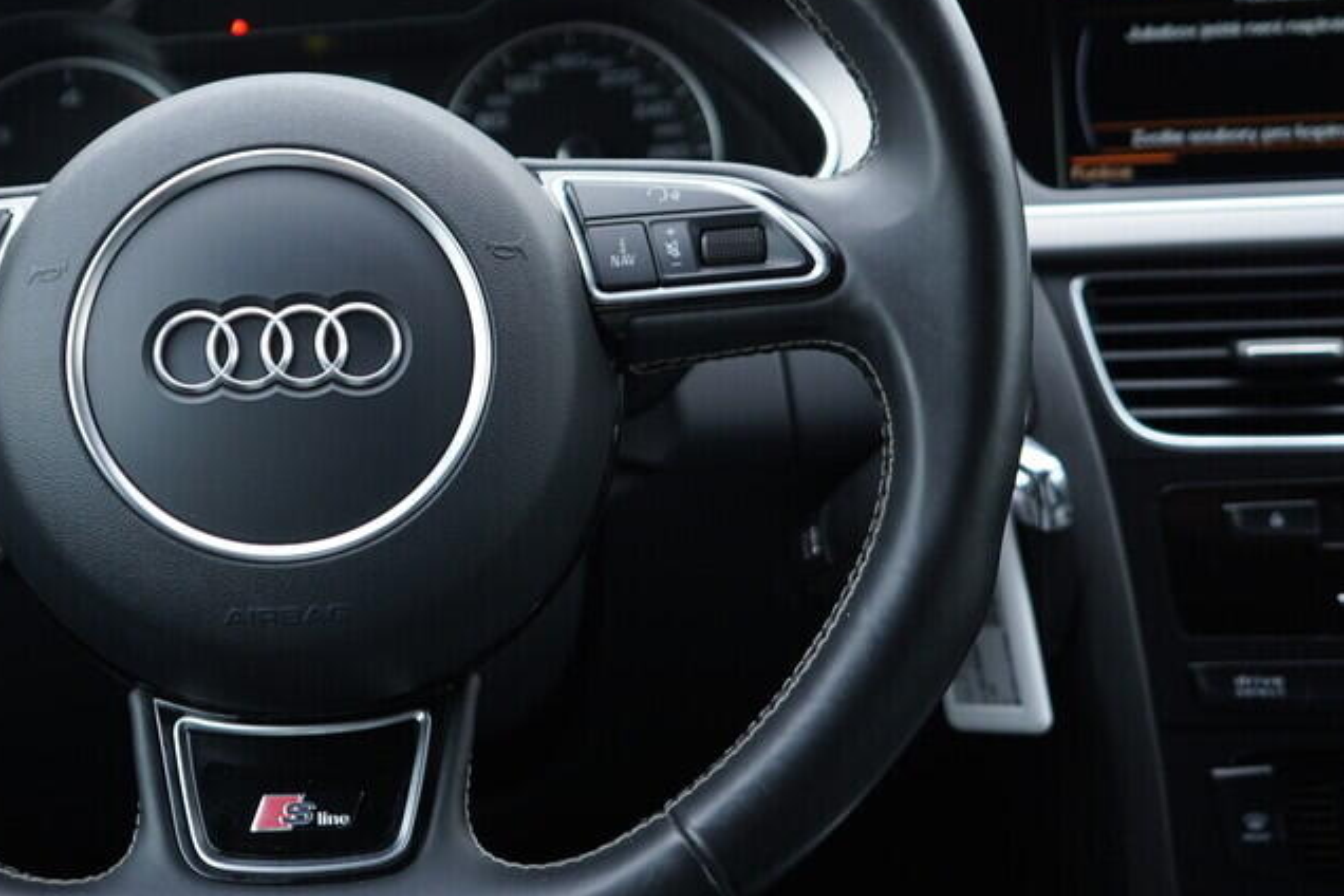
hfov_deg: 33.7
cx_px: 309
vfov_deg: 23.3
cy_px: 284
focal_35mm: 58
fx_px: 2165
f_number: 2.8
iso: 200
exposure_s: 1/40
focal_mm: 24
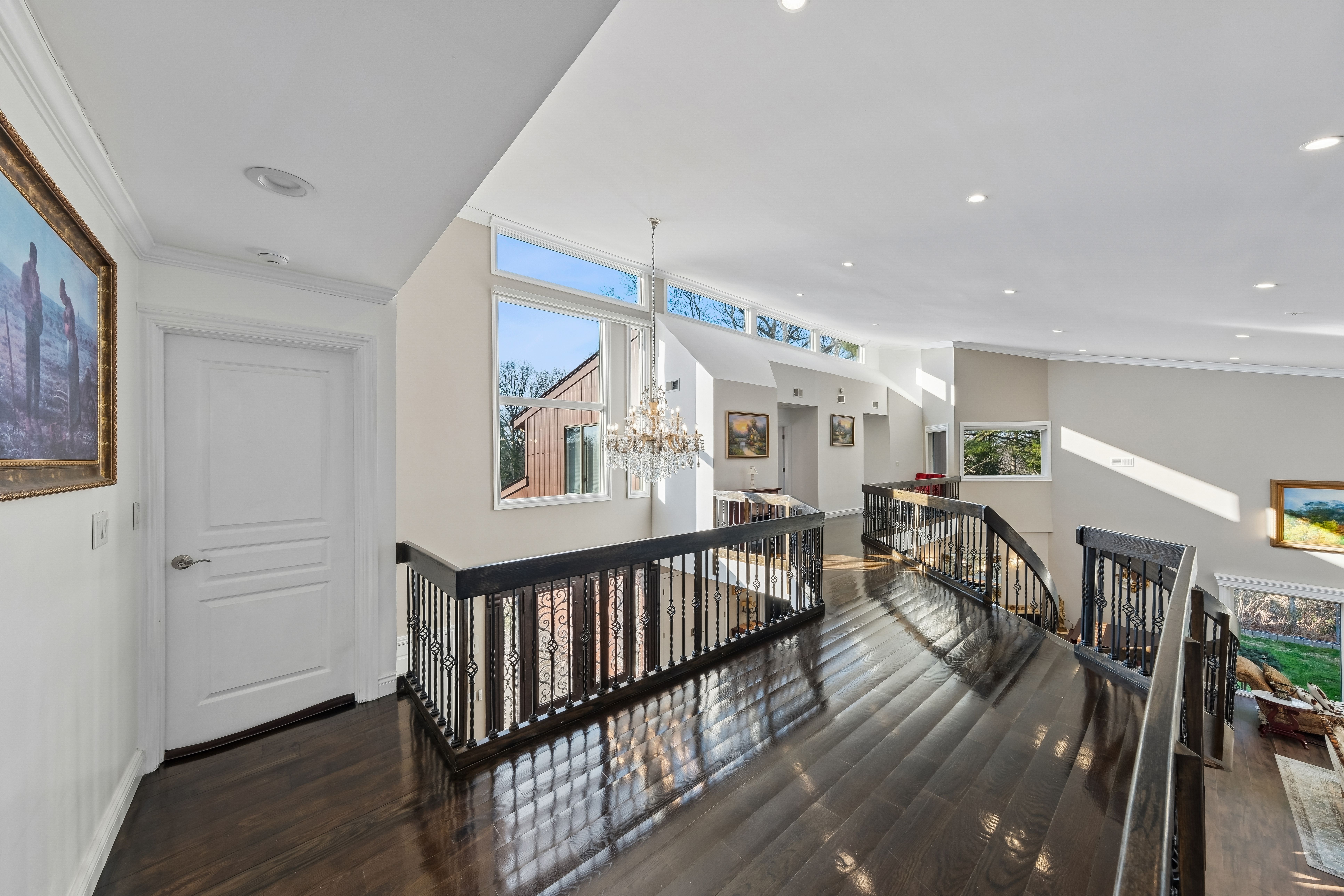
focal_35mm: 12
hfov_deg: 112.6
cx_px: 672
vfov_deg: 90.0
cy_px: 448
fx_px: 448
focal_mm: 8
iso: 125
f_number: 8
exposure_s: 1/15
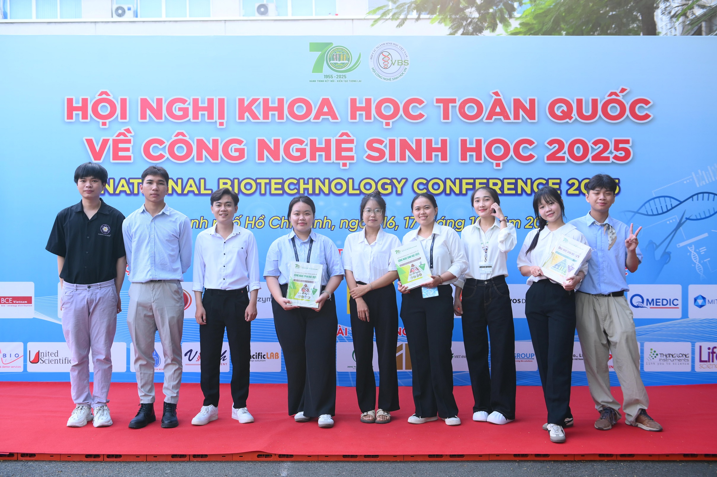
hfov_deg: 50.7
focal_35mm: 38
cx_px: 358
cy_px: 238
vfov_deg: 35.0
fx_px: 756
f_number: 5
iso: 500
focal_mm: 38
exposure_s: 1/200
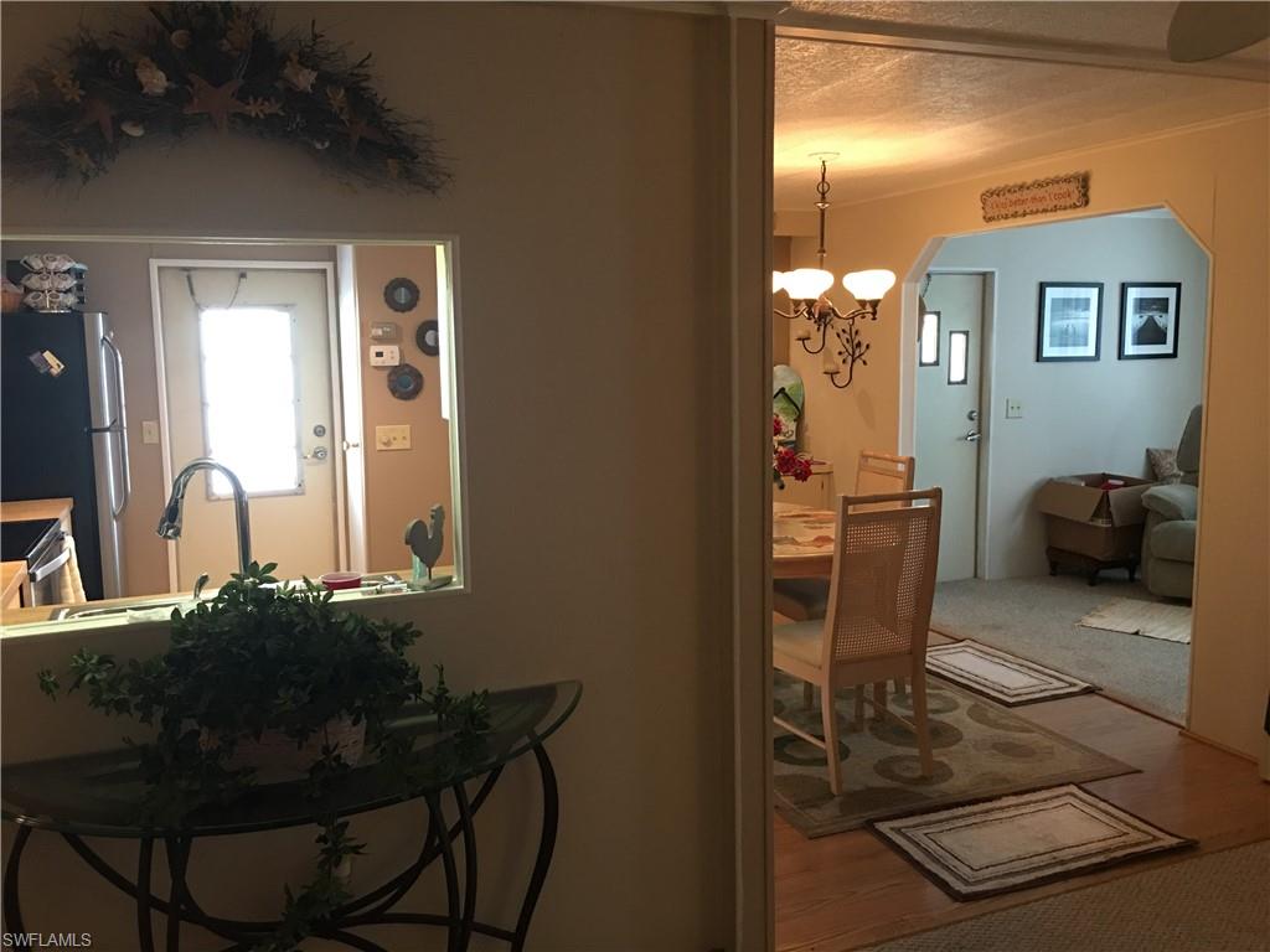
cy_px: 476
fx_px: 1064
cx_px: 635
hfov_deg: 61.7
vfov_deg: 48.2
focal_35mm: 29
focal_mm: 4.15
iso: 100
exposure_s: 1/15
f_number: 2.2
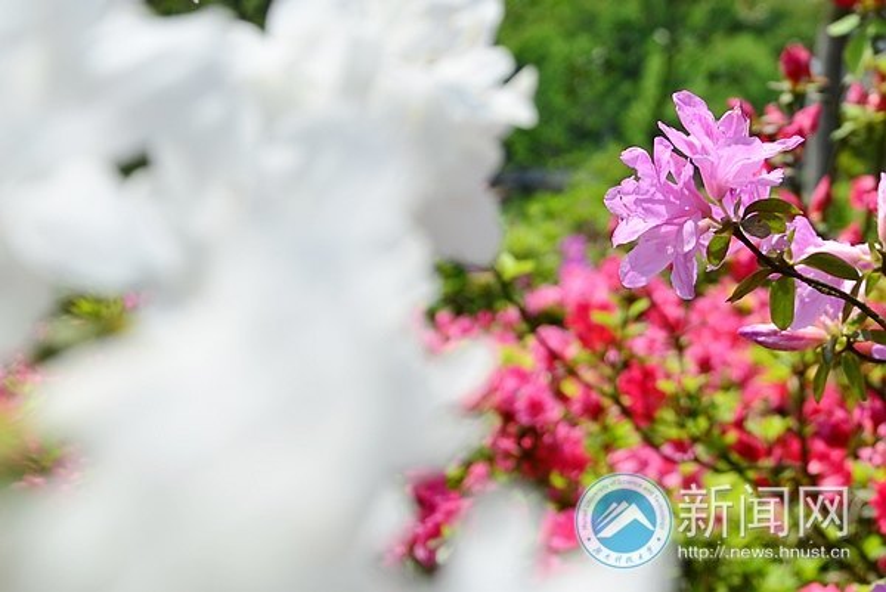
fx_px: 1108
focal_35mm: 45
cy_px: 296
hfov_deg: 43.6
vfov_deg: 29.9
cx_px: 443
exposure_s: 1/640
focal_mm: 30
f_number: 6.3
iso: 100
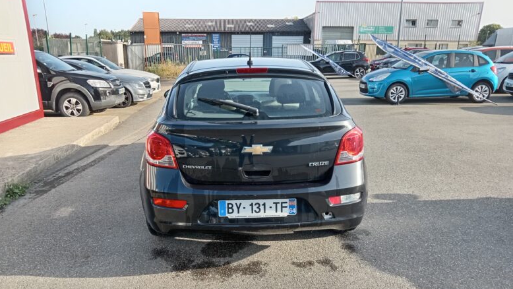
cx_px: 250
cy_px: 180
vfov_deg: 41.2
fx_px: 381
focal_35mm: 28
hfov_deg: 67.9
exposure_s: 1/144
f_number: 1.8
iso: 103
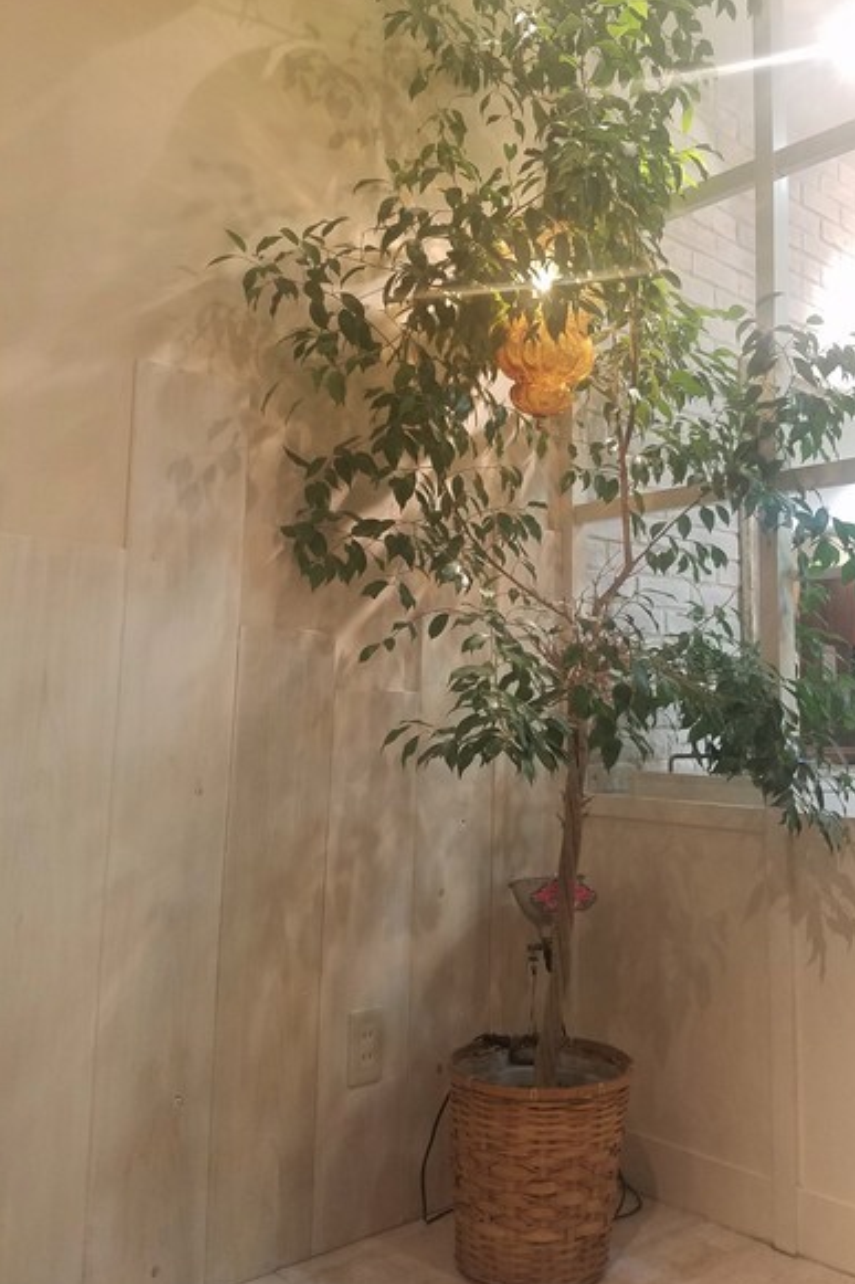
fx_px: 1105
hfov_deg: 41.9
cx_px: 545
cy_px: 581
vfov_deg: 60.2
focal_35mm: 31
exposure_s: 1/60
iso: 160
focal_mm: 4.2
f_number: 1.7
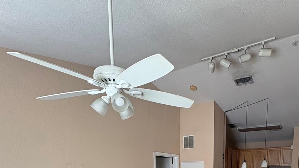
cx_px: 188
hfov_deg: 66.9
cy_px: 203
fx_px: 222
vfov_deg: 33.5
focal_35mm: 28
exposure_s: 1/99
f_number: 2.2
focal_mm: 2.22
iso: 250
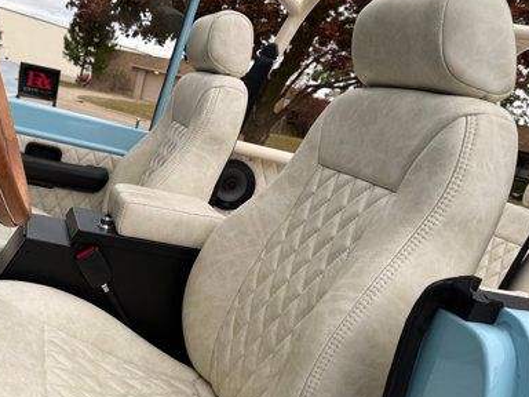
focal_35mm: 40
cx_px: 180
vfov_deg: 35.9
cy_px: 229
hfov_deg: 46.1
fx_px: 611
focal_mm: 6.76
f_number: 1.78
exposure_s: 1/742
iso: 80
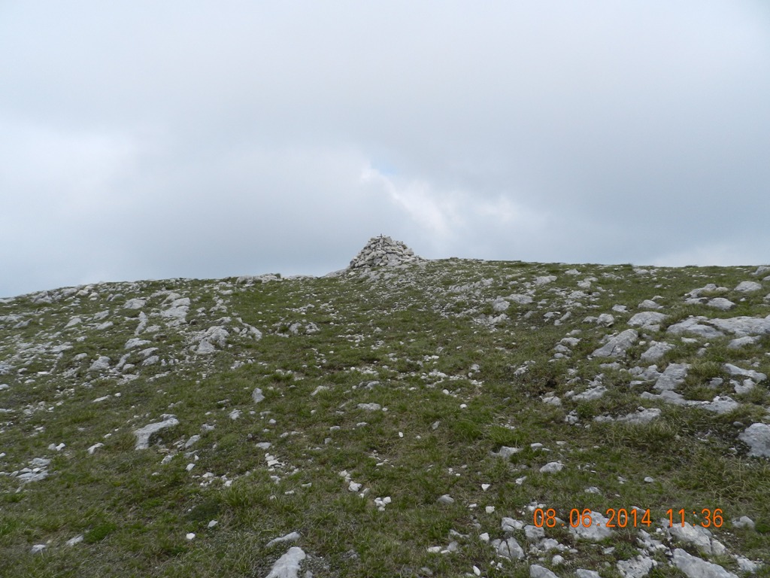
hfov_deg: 73.9
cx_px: 385
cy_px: 289
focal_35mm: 23
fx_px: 512
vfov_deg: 58.9
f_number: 4.5
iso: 160
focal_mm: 4
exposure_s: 1/800
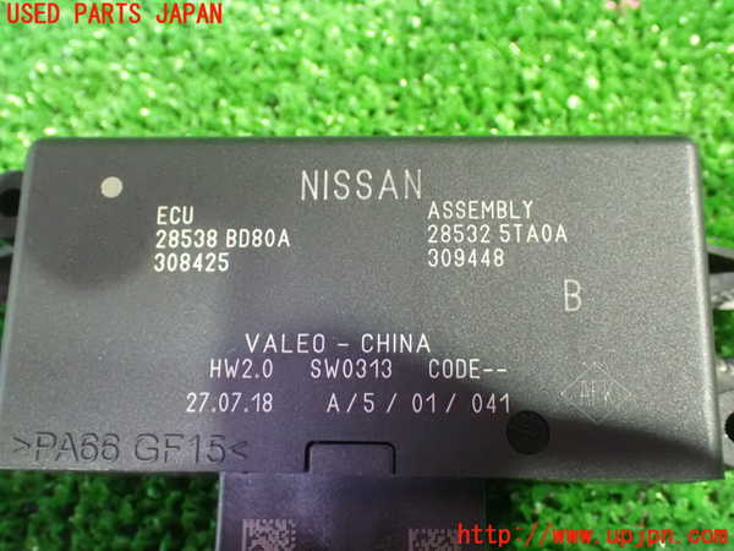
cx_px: 367
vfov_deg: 35.1
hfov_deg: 45.8
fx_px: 869
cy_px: 276
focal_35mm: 41
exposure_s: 1/15
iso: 1600
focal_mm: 7.31
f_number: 2.8
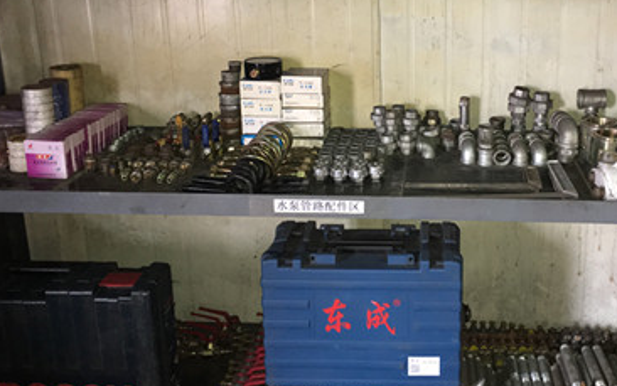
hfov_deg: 46.7
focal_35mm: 42
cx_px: 388
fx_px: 706
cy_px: 117
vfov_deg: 30.3
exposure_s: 1/17
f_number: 2.2
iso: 125
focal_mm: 4.15
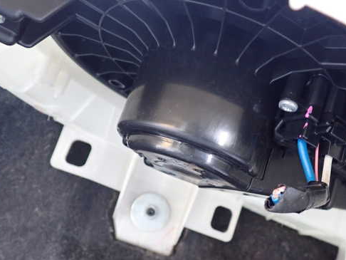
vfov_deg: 38.7
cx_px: 204
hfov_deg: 49.9
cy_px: 143
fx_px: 370
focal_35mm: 37
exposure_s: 1/30
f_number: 2.3
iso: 640
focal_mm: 5.4
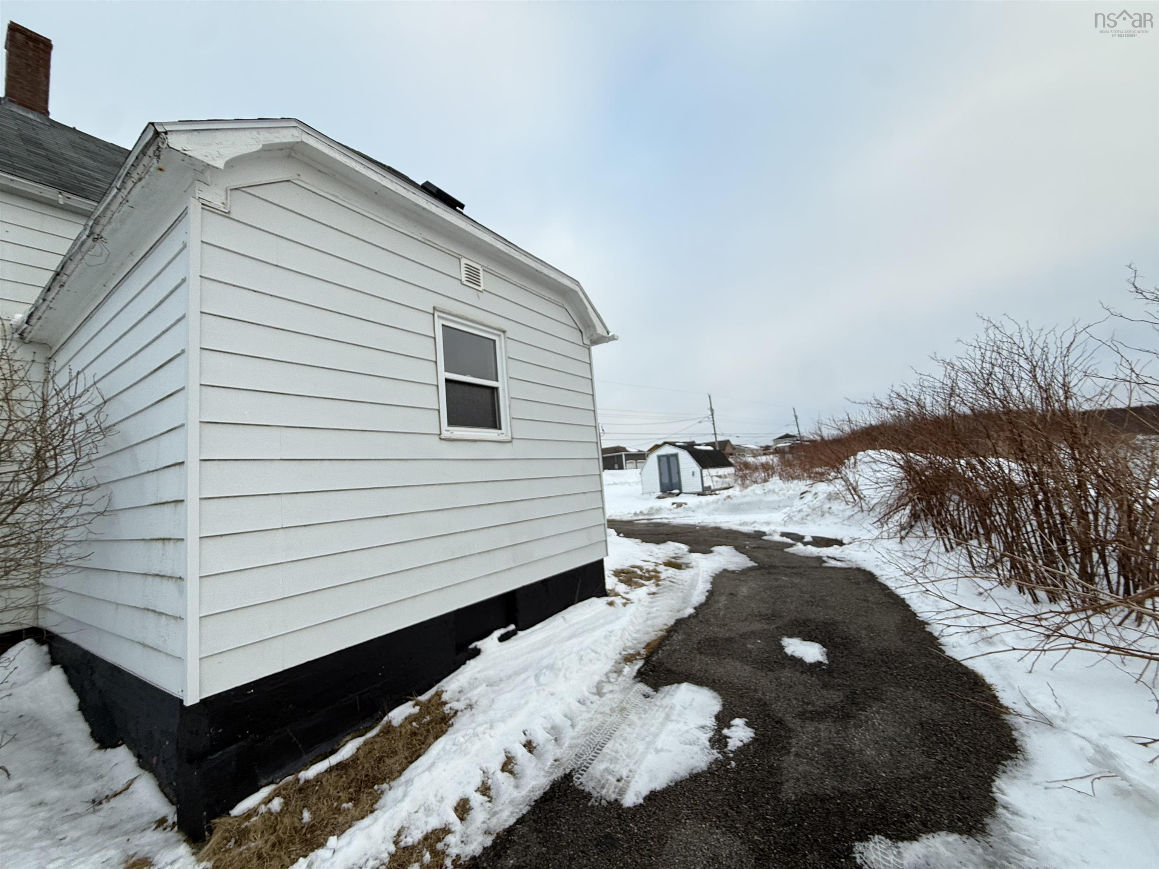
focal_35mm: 14
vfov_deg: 85.7
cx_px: 580
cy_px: 434
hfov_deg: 102.1
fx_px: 469
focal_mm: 2.22
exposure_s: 1/123
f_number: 2.2
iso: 50
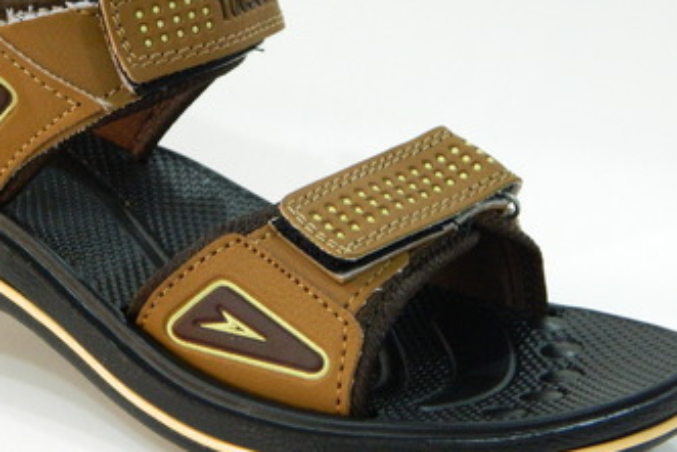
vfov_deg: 12.5
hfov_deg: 18.5
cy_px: 181
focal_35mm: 110
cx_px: 221
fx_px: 2069
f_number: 4
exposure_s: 1/8
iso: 400
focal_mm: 12.6
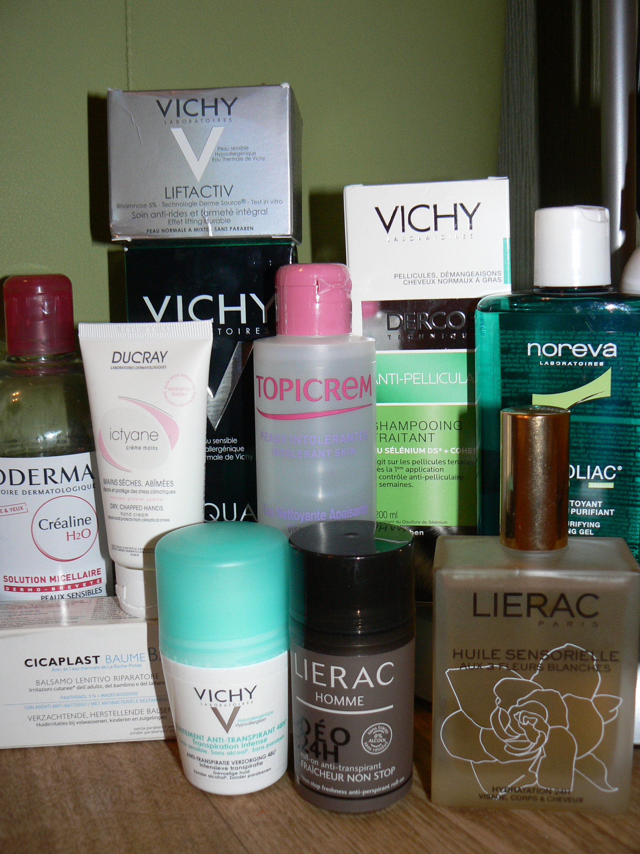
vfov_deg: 51.4
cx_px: 320
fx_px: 887
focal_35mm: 36
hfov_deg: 39.7
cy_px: 427
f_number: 2.8
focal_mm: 6
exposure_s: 1/25
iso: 100
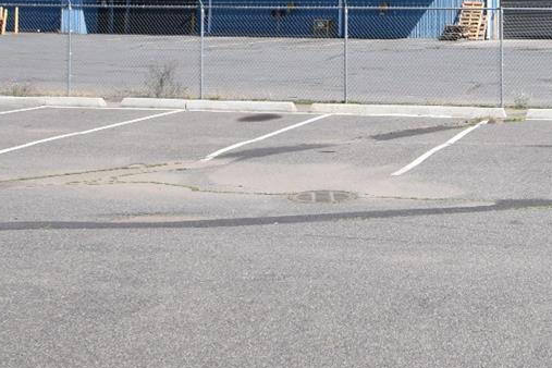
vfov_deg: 18.5
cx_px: 547
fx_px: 1089
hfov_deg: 26.9
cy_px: -23
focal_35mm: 71
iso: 200
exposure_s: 1/400
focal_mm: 16
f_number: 10
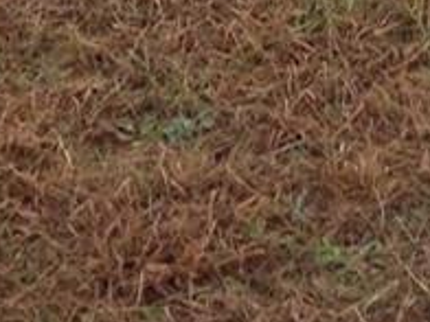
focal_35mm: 172
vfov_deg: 8.0
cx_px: 305
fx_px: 2137
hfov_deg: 11.5
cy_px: -434
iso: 40
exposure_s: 1/60
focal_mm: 3.3
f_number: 2.4
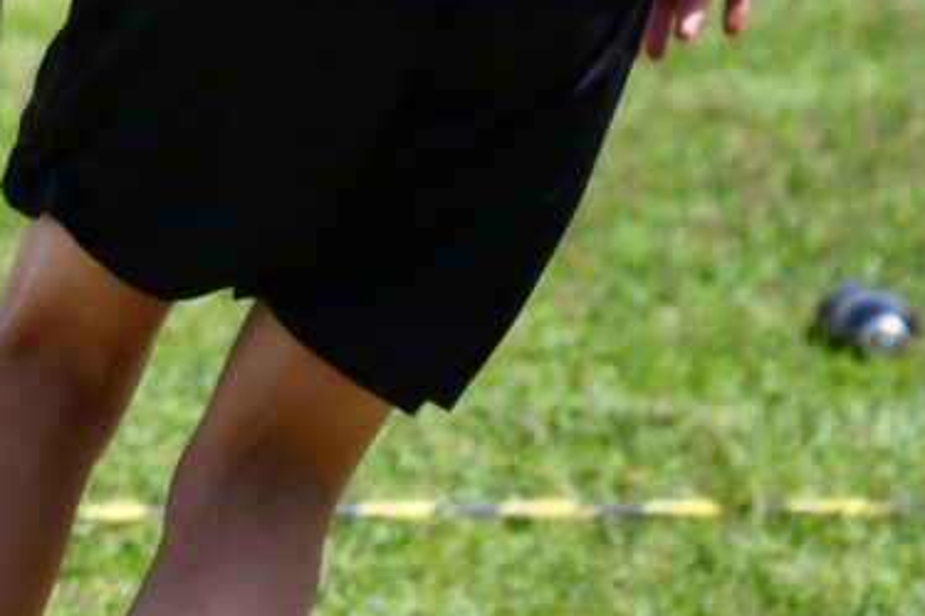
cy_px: -10
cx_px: -79
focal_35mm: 1079
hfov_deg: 1.9
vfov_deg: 1.3
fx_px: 27711
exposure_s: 1/1000
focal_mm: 140
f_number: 5.6
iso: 280
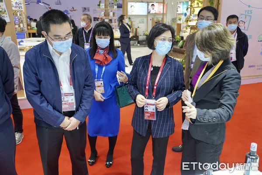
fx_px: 229
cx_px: 131
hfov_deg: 59.5
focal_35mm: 32
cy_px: 88
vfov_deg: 41.7
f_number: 4
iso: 1000
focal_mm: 21
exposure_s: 1/160
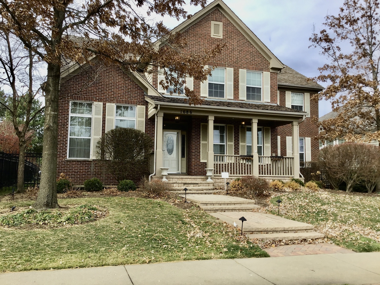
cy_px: 142
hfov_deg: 58.4
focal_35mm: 31
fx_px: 340
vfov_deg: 45.4
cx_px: 190
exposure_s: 1/429
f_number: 2.4
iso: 25
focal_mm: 3.3
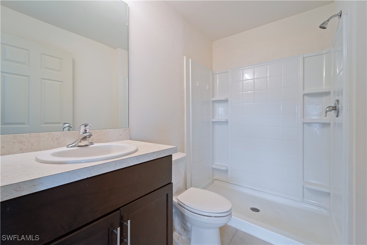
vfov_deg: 81.2
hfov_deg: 104.3
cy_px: 122
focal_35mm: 14
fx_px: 143
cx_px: 184
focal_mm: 14
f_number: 9
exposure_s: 1/2.5
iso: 500
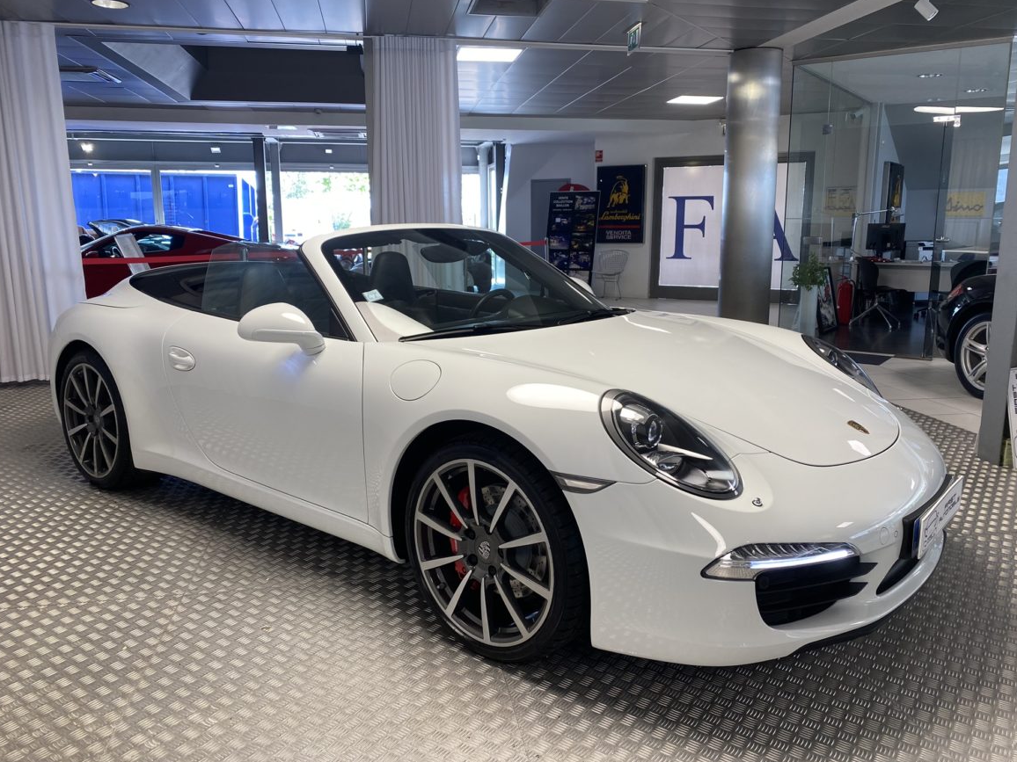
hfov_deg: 65.3
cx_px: 518
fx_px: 793
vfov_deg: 51.4
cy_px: 376
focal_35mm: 27
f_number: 1.8
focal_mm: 4.25
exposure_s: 1/100
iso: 50
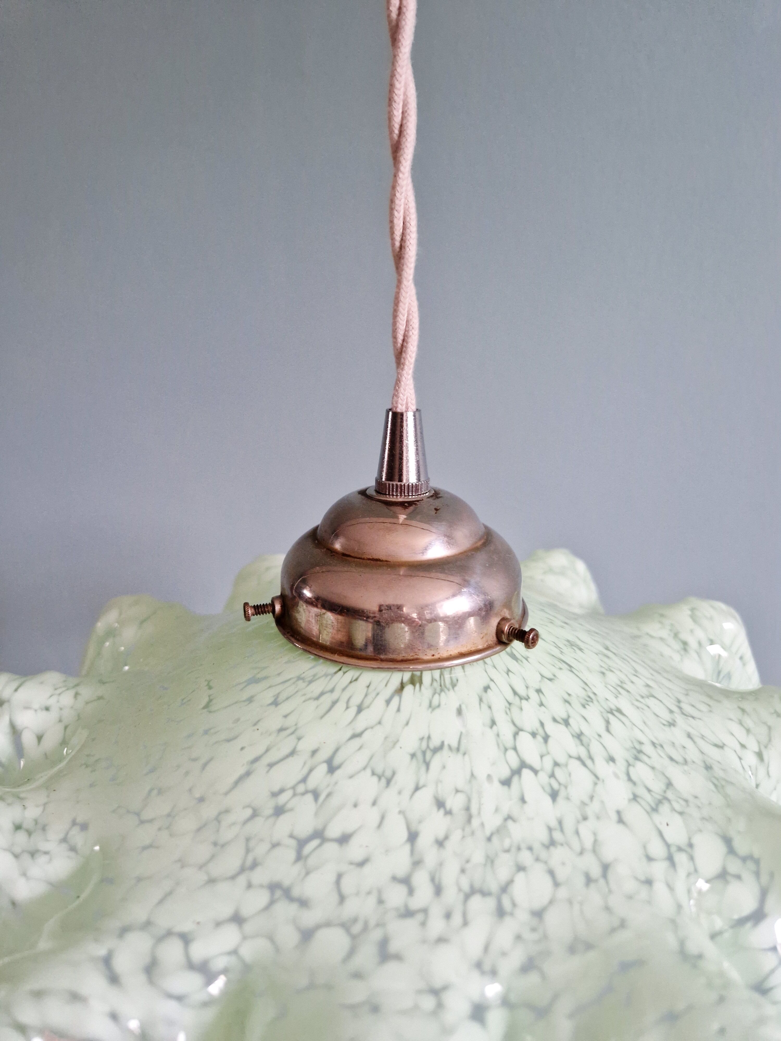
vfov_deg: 73.9
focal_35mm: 23
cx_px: 390
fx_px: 692
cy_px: 520
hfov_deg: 58.9
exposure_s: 1/100
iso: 800
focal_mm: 5.4
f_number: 1.8
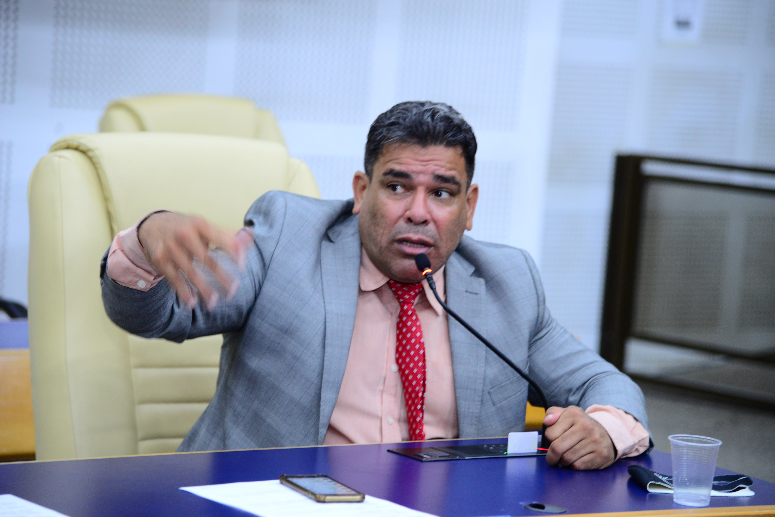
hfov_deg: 17.1
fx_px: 2584
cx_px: 388
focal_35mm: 120
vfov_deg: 11.4
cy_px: 258
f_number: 4
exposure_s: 1/60
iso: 1600
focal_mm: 120
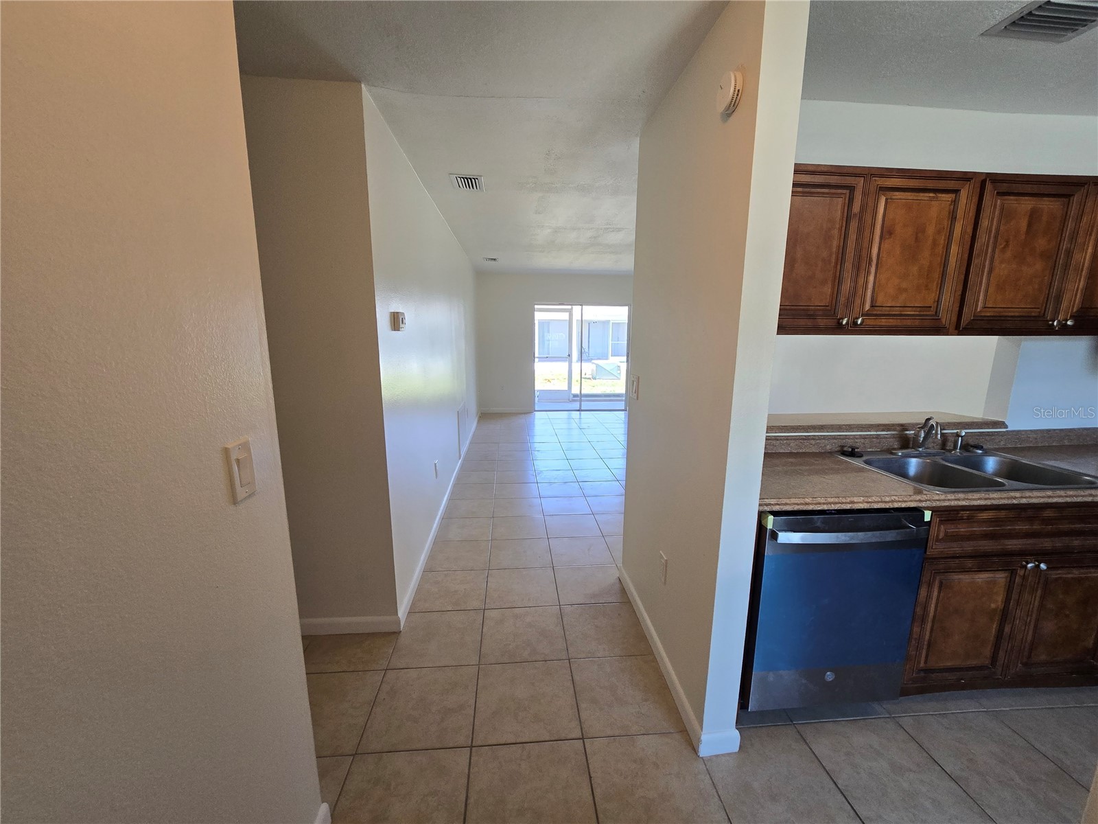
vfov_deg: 89.9
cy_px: 412
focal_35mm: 13
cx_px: 549
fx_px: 412
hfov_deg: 106.2
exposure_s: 1/60
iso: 100
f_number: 2.2
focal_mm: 2.2
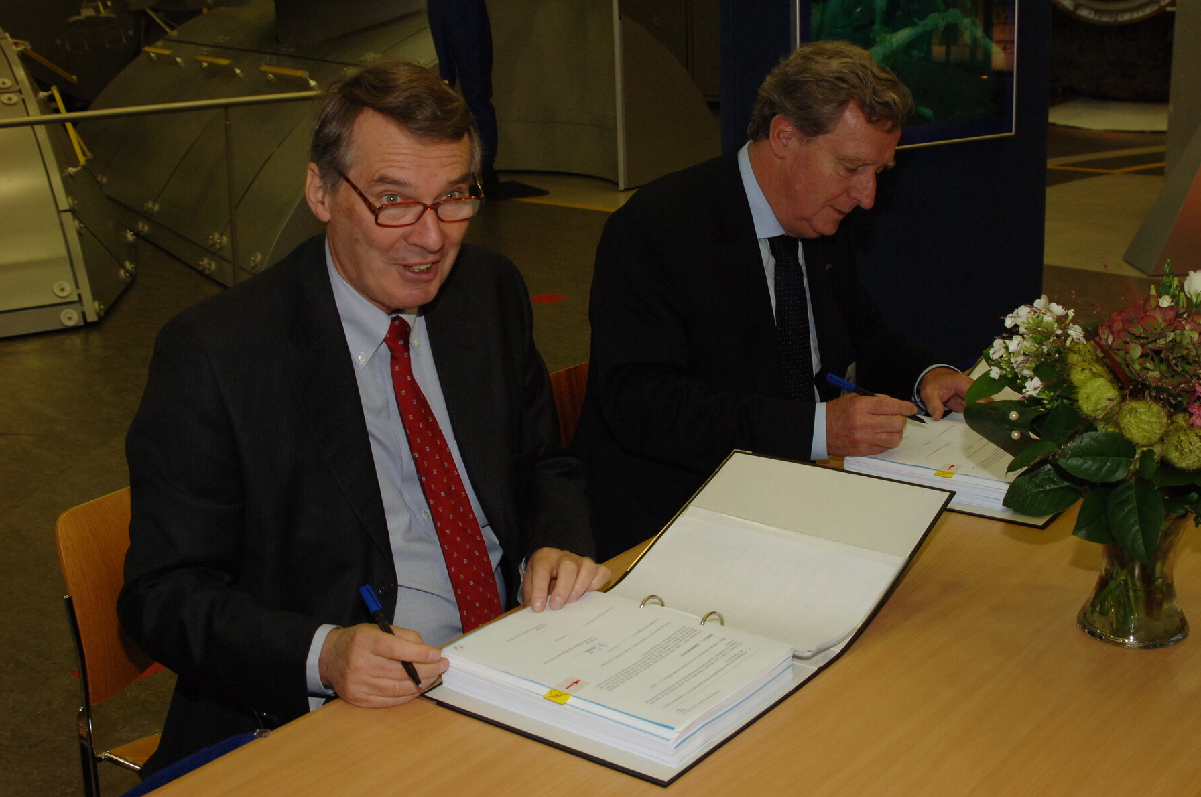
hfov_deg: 43.6
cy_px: 383
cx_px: 629
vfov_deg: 29.8
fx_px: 1499
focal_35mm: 45
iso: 640
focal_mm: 28
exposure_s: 1/60
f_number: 5.6
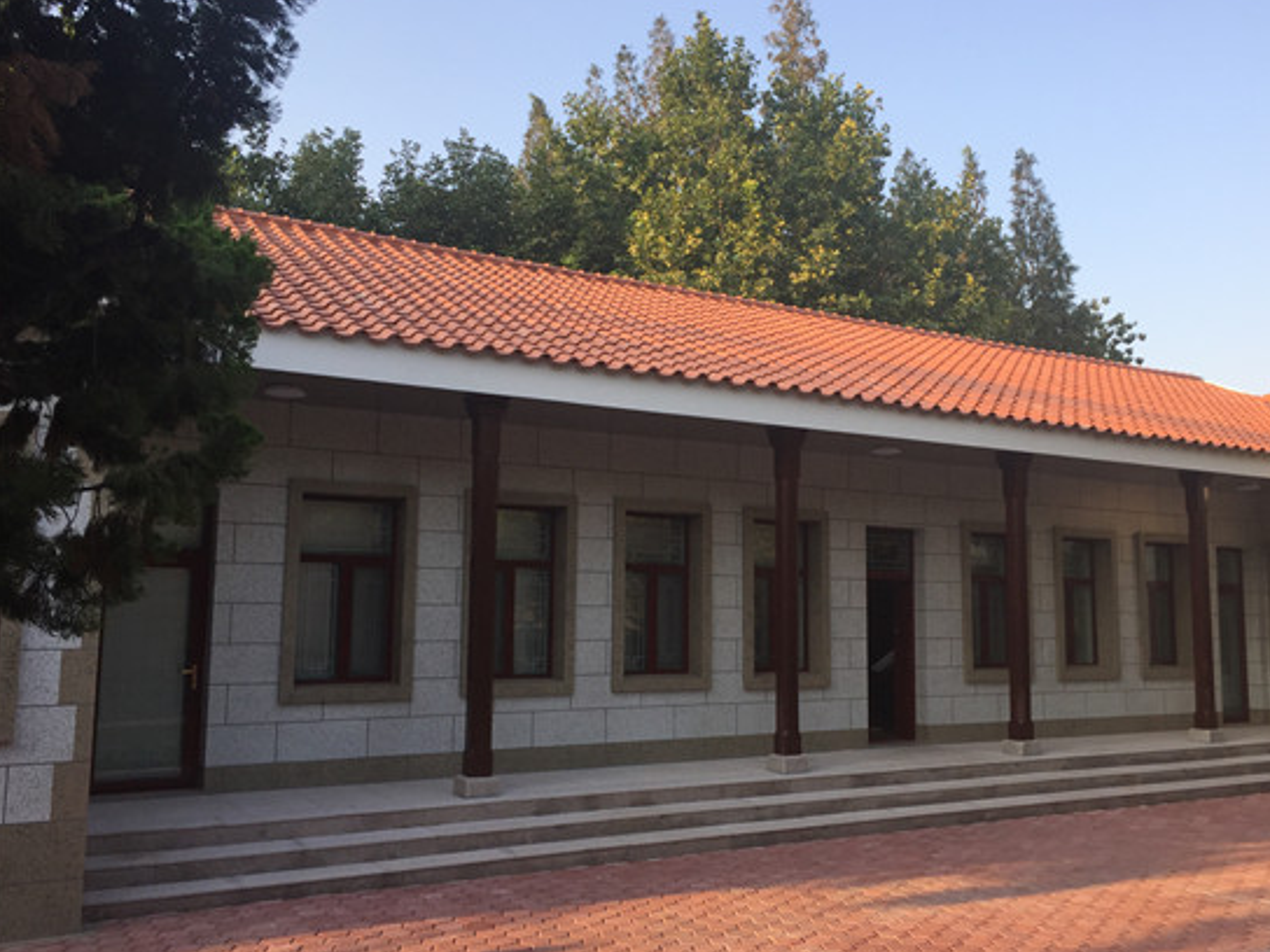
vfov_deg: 44.2
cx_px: 691
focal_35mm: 32
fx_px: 1174
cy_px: 490
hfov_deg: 56.7
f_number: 2.2
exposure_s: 1/299
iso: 32
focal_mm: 4.15
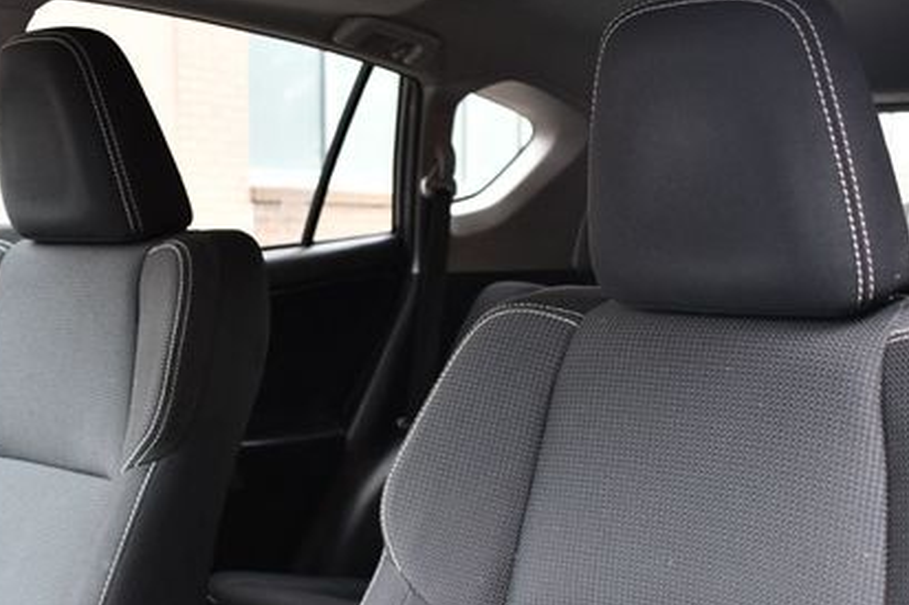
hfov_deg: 41.1
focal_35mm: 48
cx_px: 460
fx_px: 1211
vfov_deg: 27.8
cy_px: 416
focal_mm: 21
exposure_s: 1/125
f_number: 3.8
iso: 1800
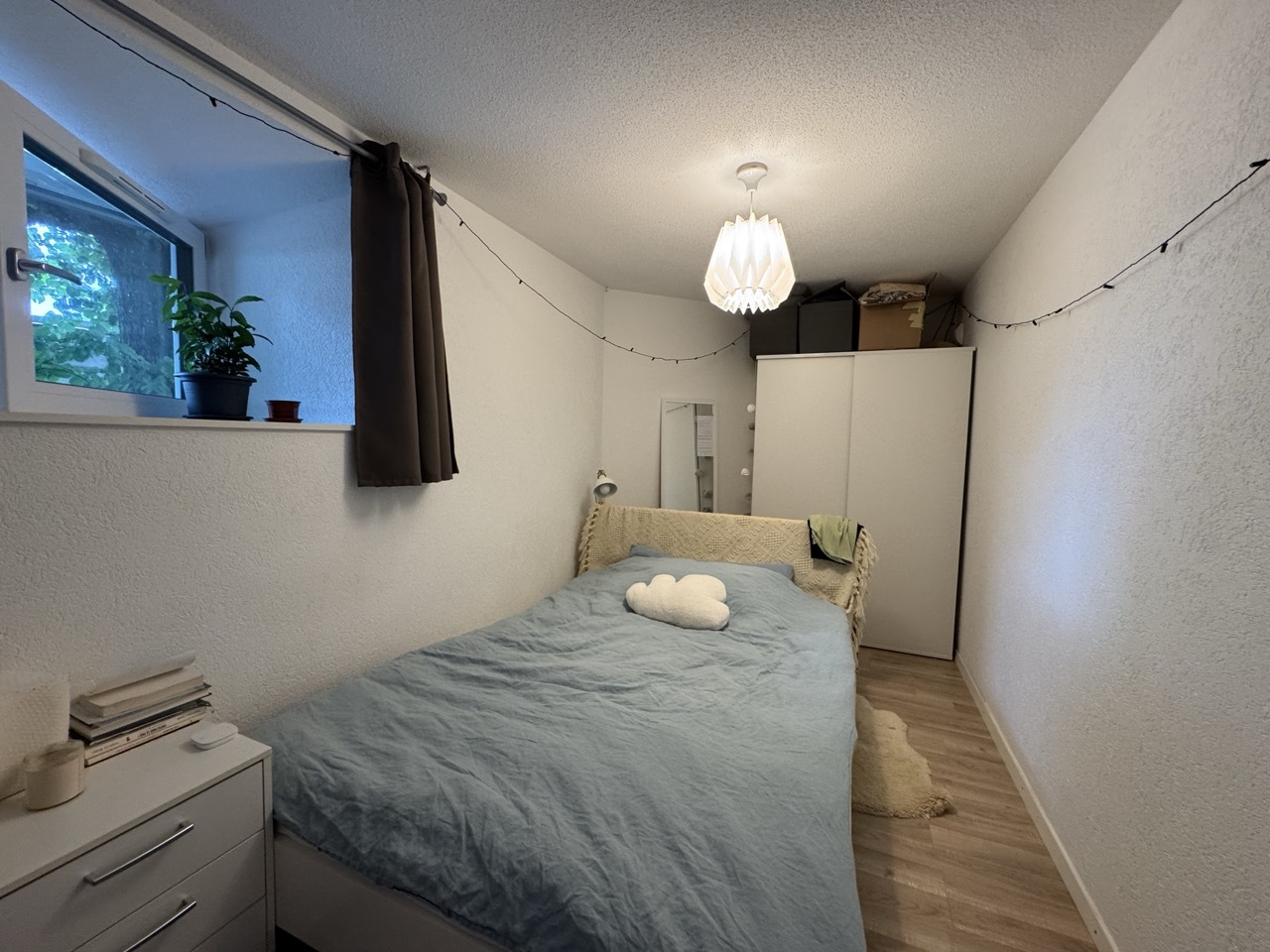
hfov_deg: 102.1
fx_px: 514
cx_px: 635
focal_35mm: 14
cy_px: 476
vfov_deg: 85.7
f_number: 2.2
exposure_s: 1/50
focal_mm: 2.22
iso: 250
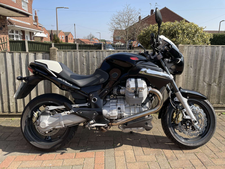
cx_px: 112
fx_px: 169
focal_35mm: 26
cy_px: 84
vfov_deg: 53.1
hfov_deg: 67.3
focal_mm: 4.2
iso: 32
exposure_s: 1/1490
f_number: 1.6
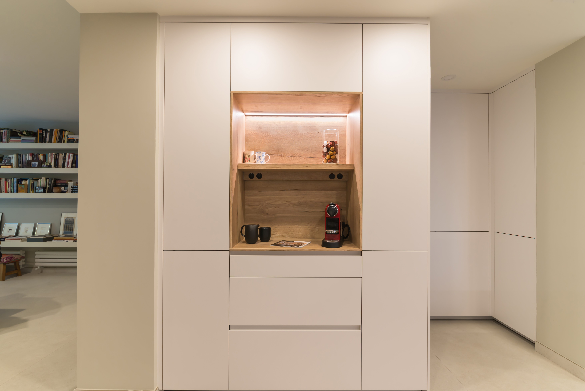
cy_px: 196
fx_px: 260
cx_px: 292
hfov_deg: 96.7
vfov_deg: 73.8
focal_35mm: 16
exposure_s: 1/1.67
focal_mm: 16
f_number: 11
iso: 100
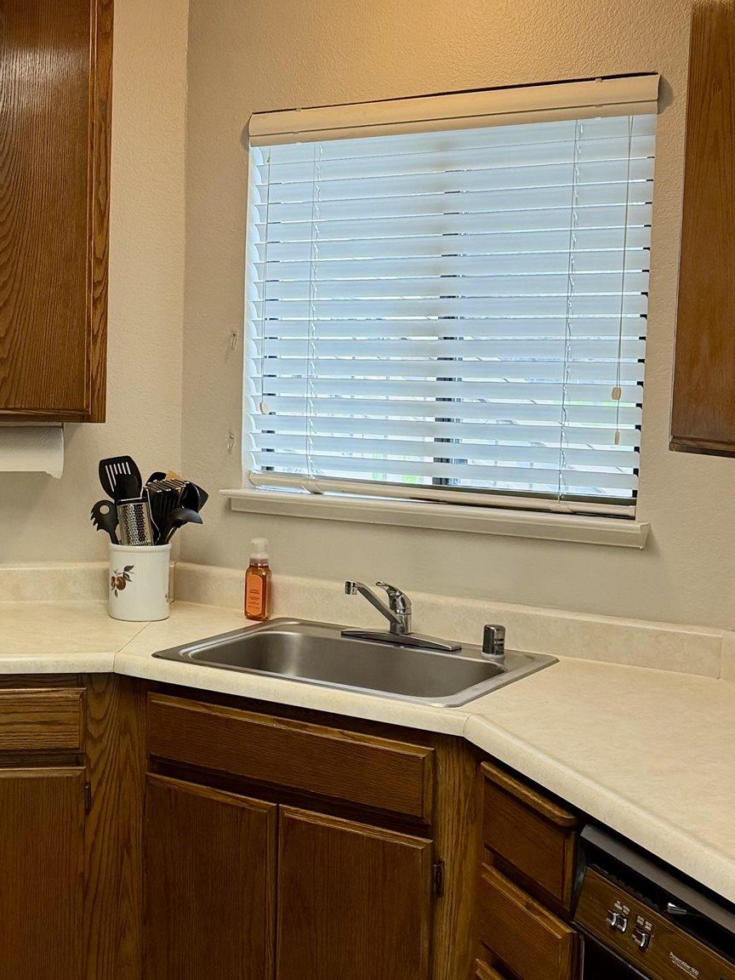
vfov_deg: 39.6
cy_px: 463
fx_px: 1359
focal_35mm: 48
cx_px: 62
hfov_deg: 29.0
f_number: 1.78
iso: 200
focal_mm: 6.76
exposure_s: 1/120
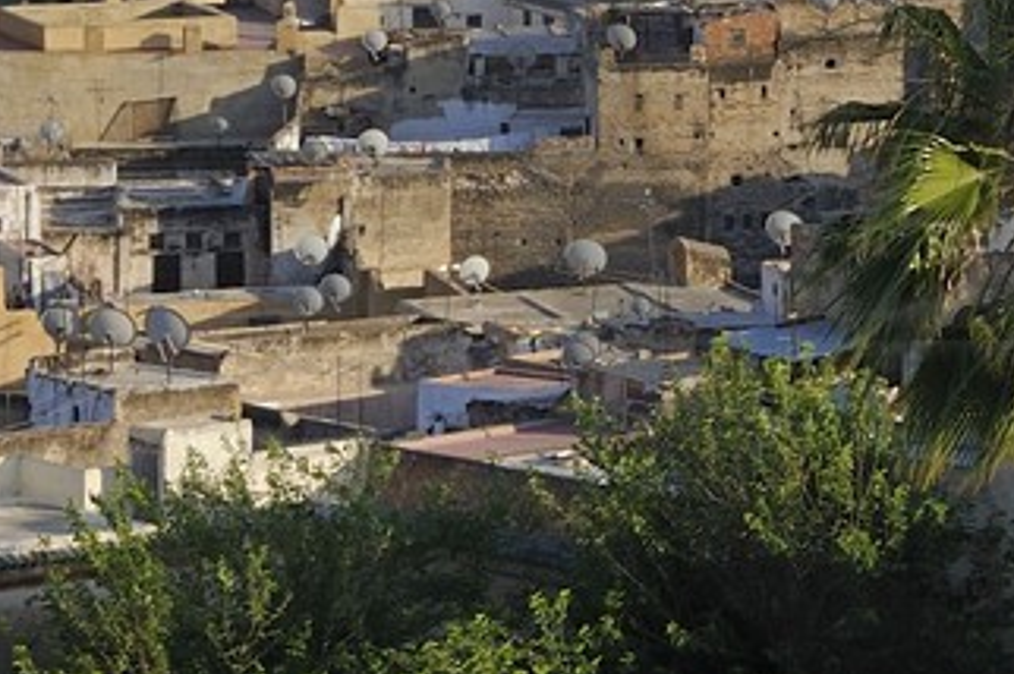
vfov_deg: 4.9
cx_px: 1751
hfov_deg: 7.2
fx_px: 7822
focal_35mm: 278
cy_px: -173
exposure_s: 1/160
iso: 200
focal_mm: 56
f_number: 14
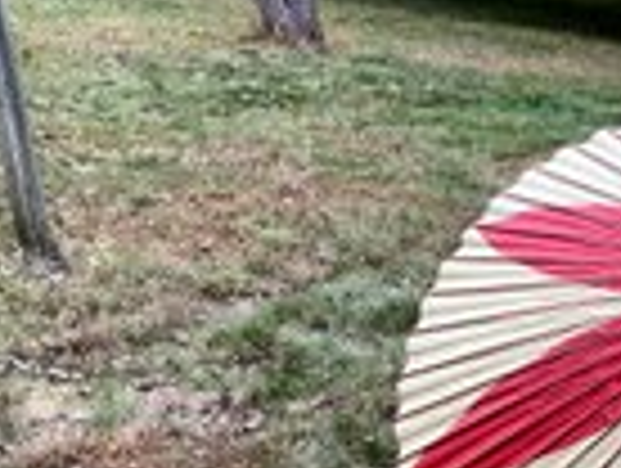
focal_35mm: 72
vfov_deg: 19.8
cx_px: 745
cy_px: 484
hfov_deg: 24.5
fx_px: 1294
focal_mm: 3
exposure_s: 1/255
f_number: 1.8
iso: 16
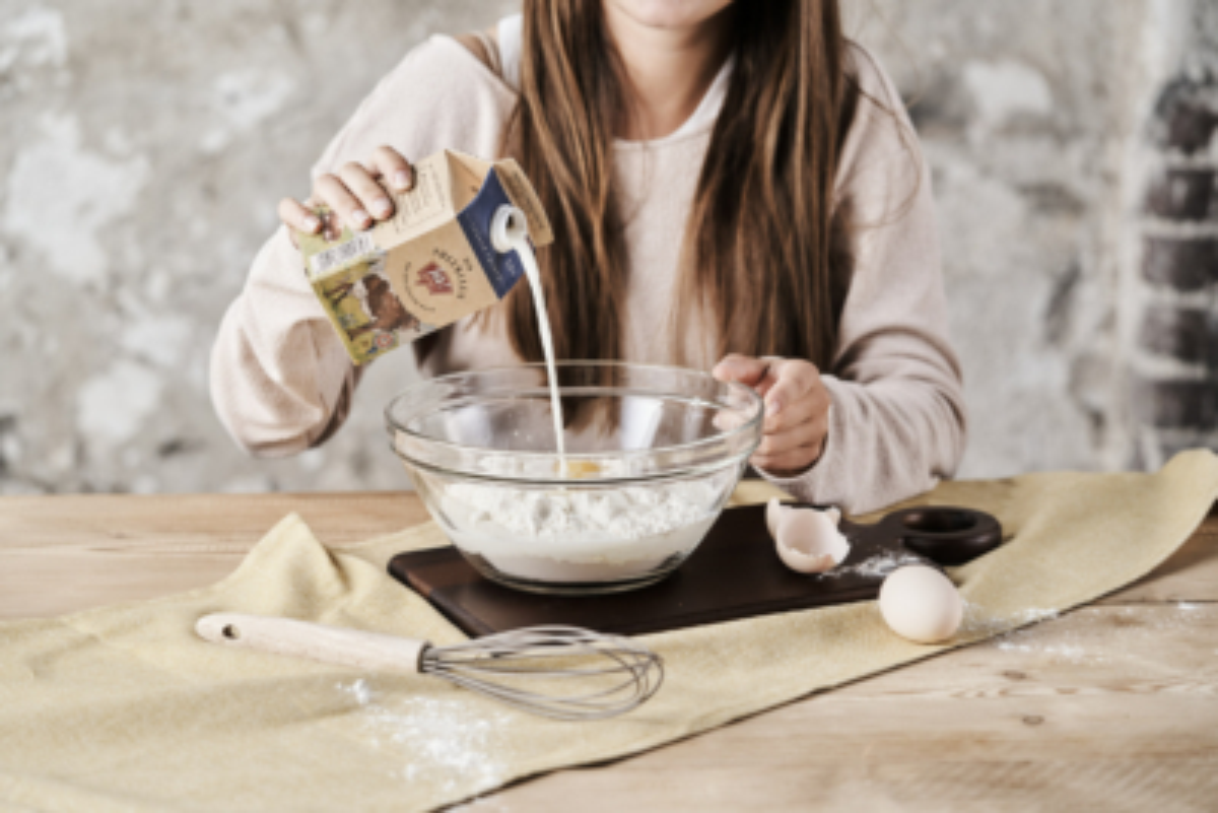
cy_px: 406
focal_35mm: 90
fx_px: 3046
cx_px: 609
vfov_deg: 15.2
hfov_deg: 22.6
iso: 250
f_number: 4
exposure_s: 1/200
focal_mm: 90
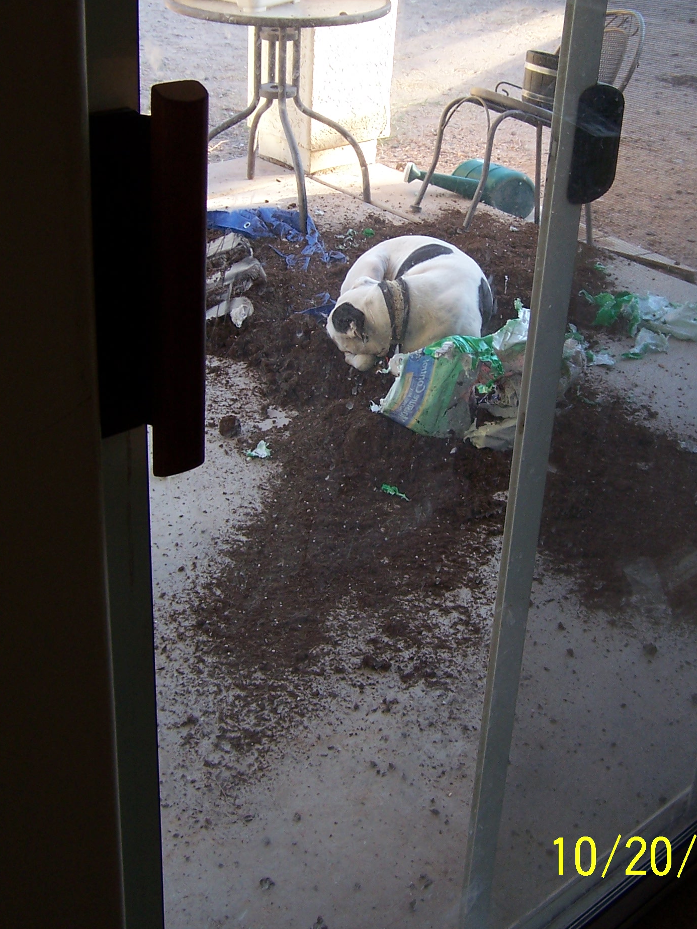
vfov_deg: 40.7
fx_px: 1235
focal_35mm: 46
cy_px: 300
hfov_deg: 31.4
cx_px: 422
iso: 80
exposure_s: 1/60
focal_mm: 5.5
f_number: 3.4
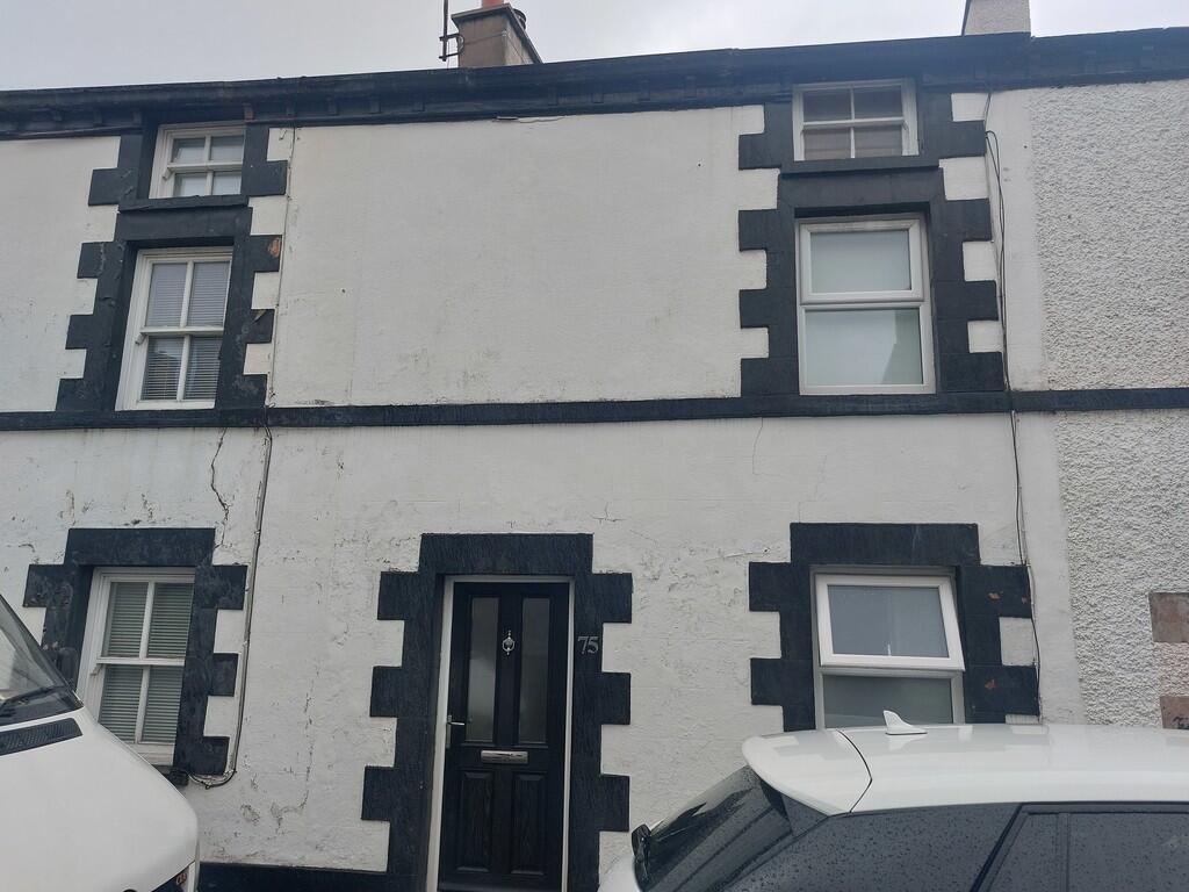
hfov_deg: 69.4
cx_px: 594
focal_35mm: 25
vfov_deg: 54.9
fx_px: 859
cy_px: 446
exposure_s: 1/157
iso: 25
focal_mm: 5.23
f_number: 1.8
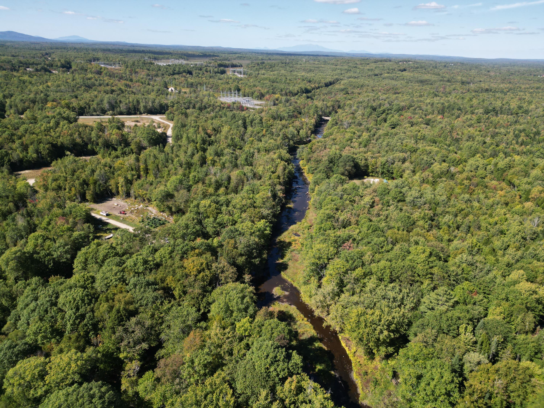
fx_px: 377
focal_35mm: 24
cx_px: 272
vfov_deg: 56.8
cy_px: 204
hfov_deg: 71.6
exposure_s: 1/2500
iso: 130
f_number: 1.7
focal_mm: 6.72
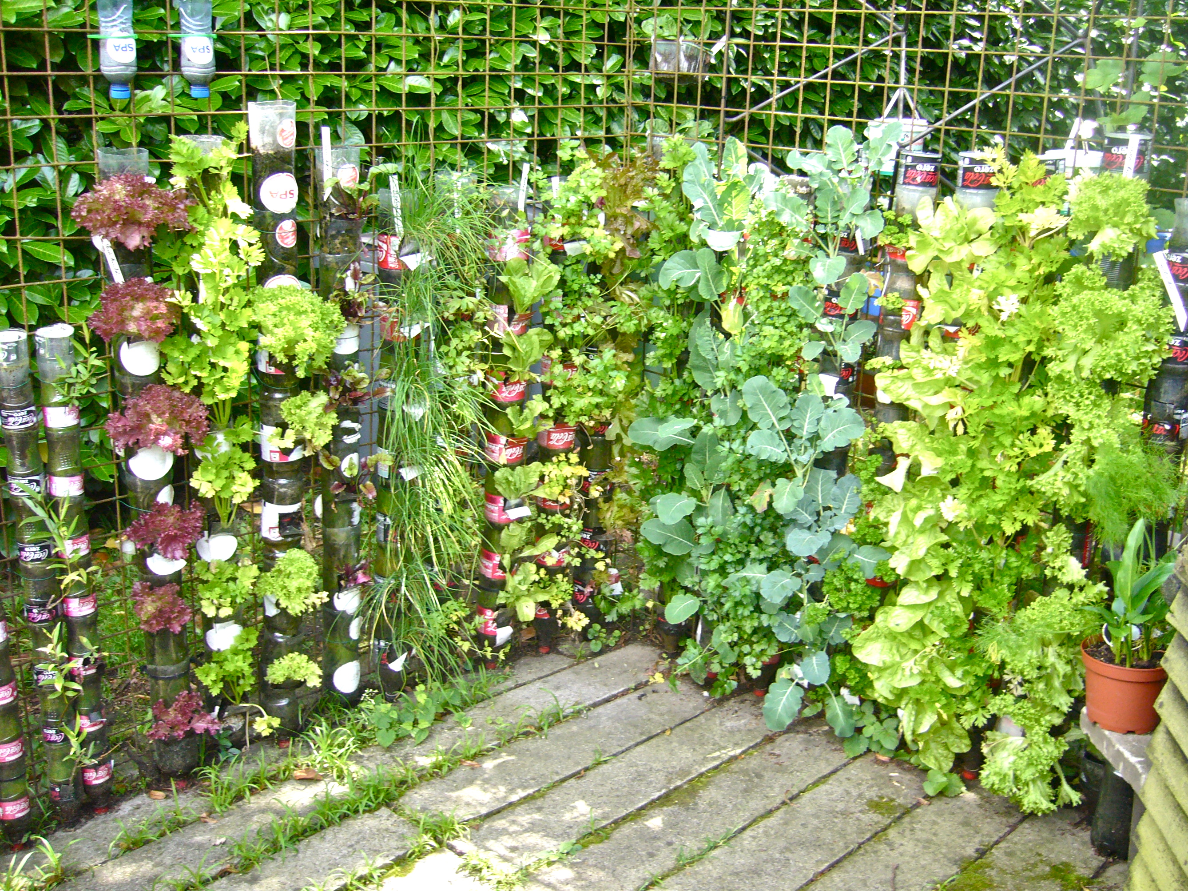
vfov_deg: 40.7
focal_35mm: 35
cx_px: 594
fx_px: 1201
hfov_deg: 52.6
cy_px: 446
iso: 100
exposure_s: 1/100
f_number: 2.8
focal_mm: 5.8
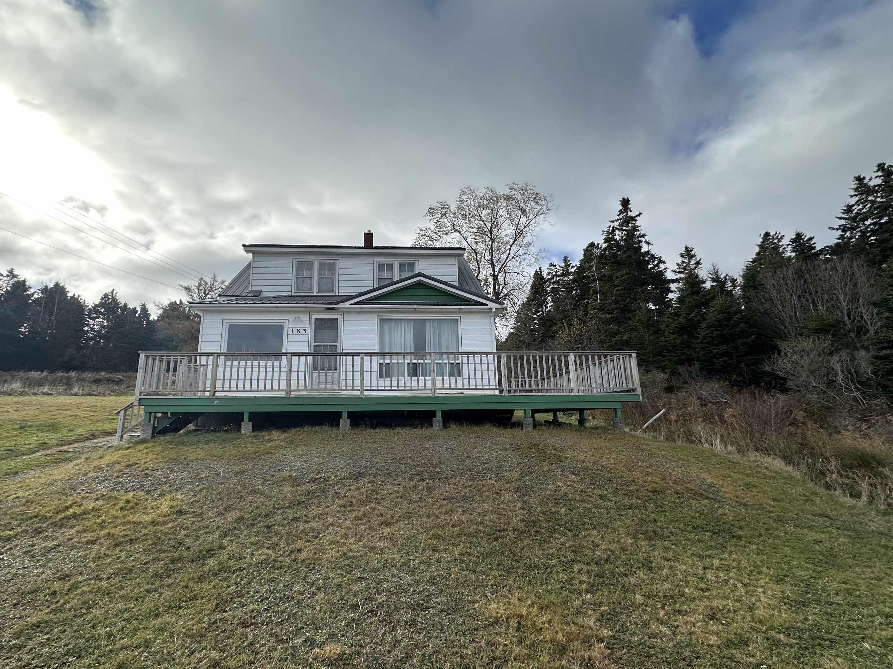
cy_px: 338
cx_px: 409
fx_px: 413
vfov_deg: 78.1
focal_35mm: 16
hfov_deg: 94.3
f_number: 2.2
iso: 50
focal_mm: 2.22
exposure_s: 1/1949
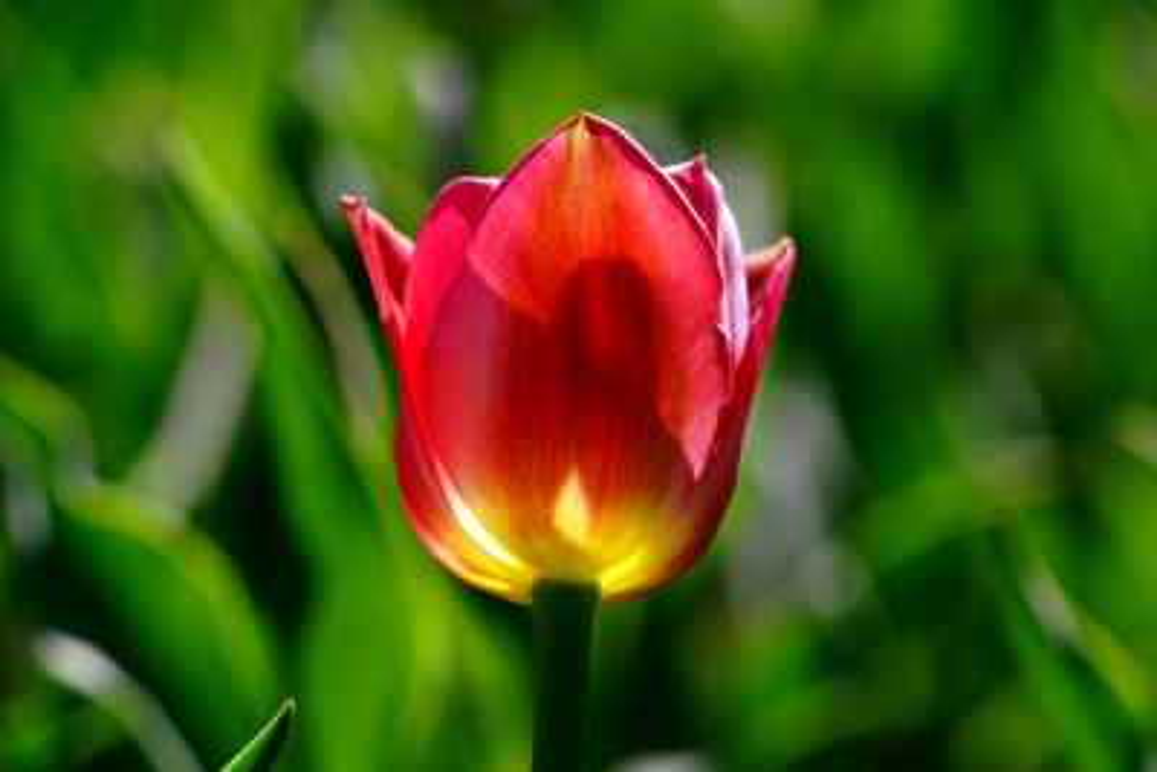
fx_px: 7716
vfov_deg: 5.7
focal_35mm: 240
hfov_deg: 8.6
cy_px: 386
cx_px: 578
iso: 320
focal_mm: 240
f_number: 10
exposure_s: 1/250
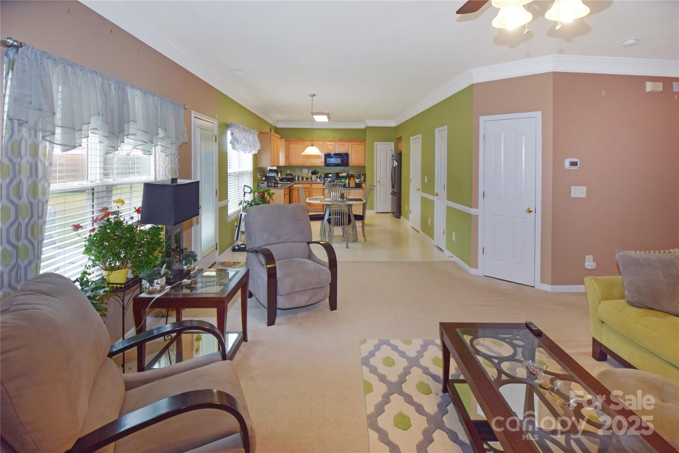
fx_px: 283
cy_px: 226
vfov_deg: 77.3
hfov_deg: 100.4
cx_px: 340
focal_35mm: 15
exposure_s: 1/125
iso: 400
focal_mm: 10
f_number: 3.5
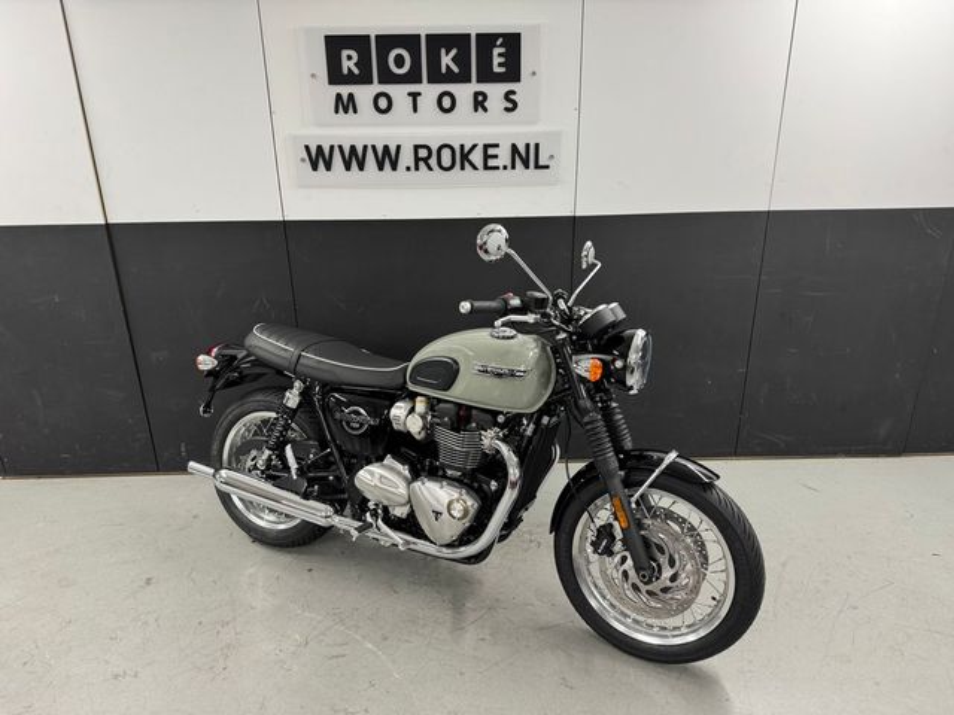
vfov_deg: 56.8
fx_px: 661
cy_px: 358
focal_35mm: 24
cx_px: 477
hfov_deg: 71.6
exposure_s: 1/100
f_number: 1.78
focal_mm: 6.76
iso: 200
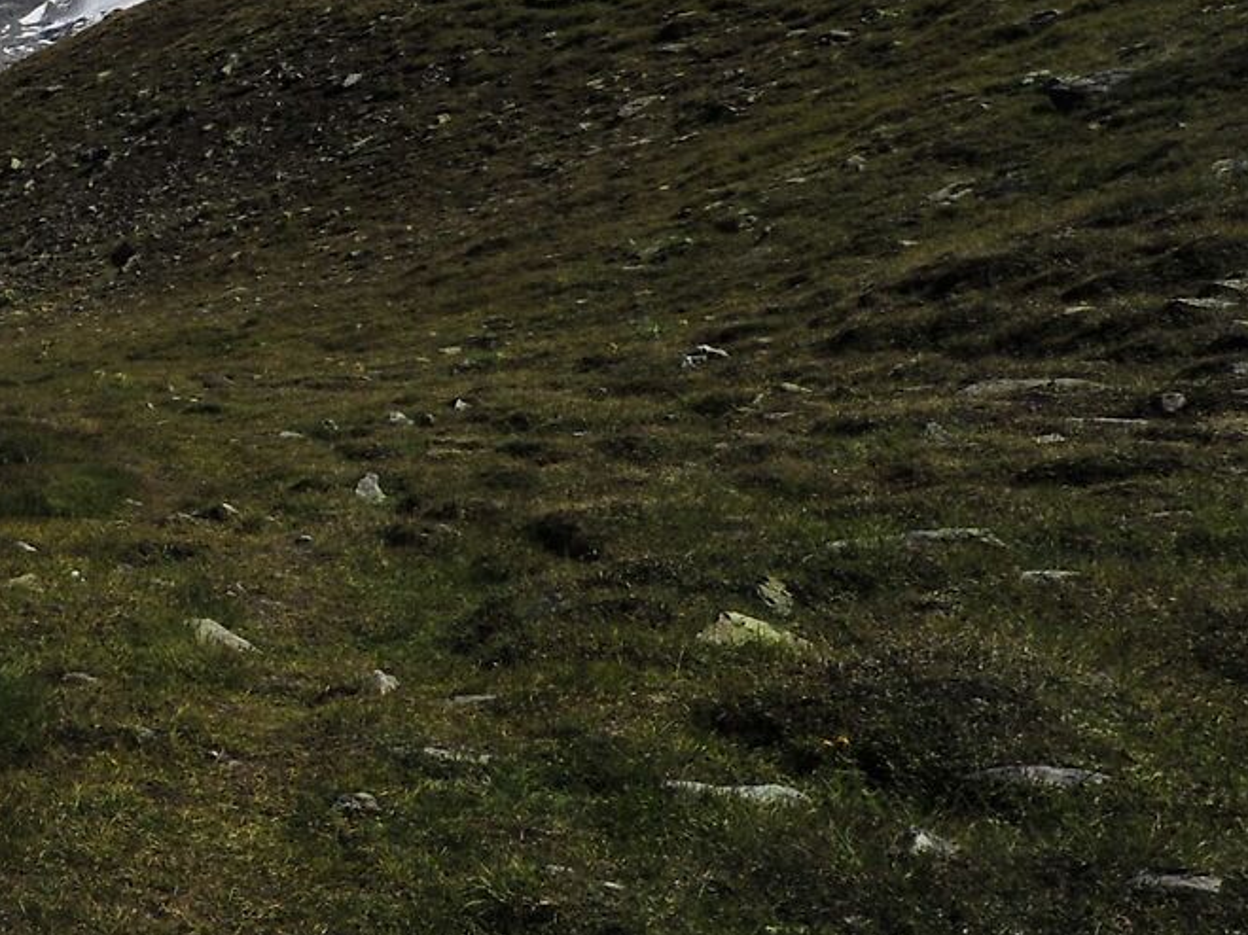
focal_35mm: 49
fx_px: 1766
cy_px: 249
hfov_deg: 26.4
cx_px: -686
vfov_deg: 29.3
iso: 200
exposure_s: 1/500
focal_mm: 14
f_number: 16
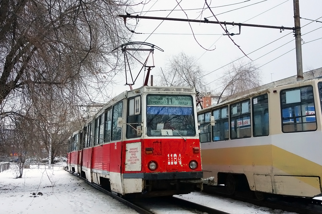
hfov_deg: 49.6
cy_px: 107
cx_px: 161
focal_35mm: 39
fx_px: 349
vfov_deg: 34.2
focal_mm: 14.57
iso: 640
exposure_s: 1/500
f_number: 2.8
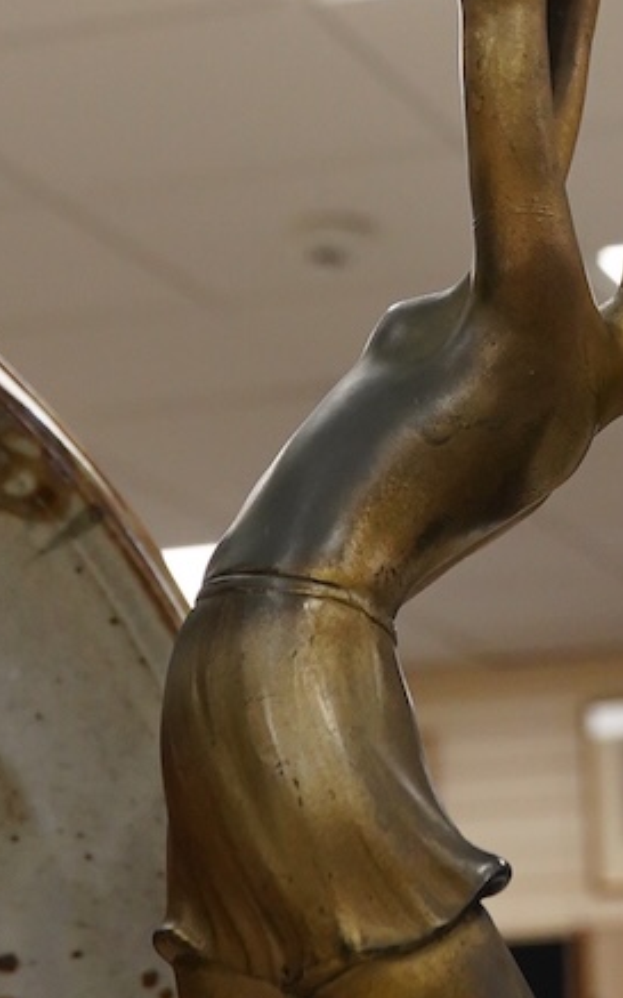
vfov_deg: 17.2
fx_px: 3207
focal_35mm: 118
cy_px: -54
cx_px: 550
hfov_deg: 11.0
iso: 2500
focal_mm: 30
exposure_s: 1/160
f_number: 7.1
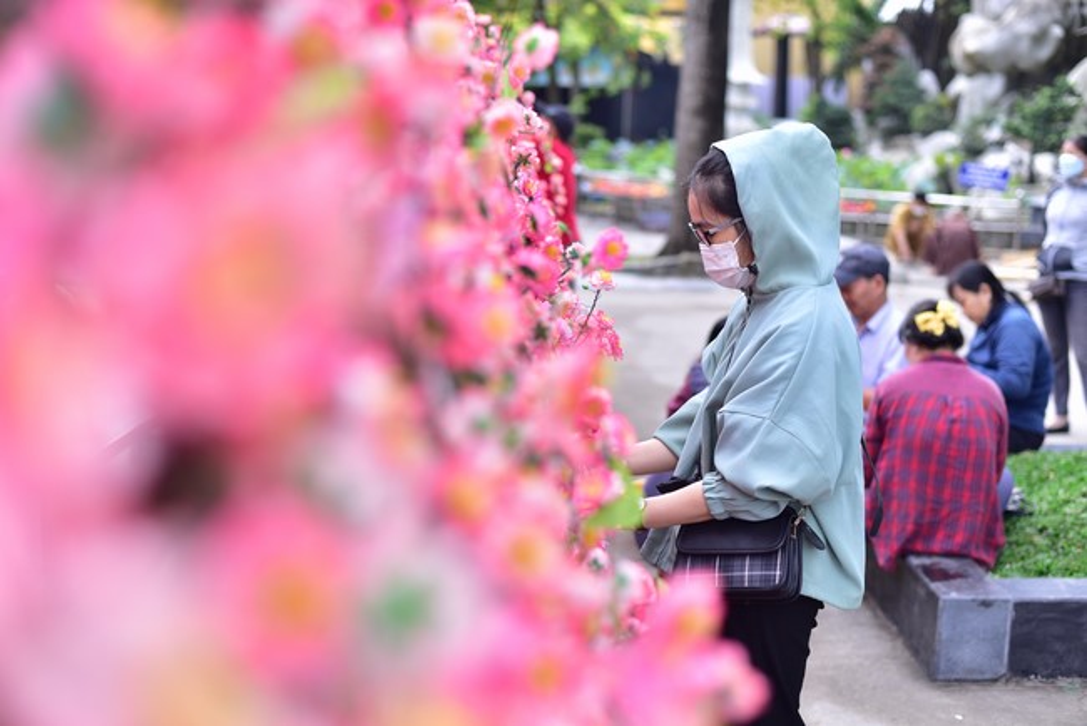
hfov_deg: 39.6
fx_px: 1510
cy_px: 363
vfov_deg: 27.0
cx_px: 544
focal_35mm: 50
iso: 100
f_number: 2.5
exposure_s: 1/320
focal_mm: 50
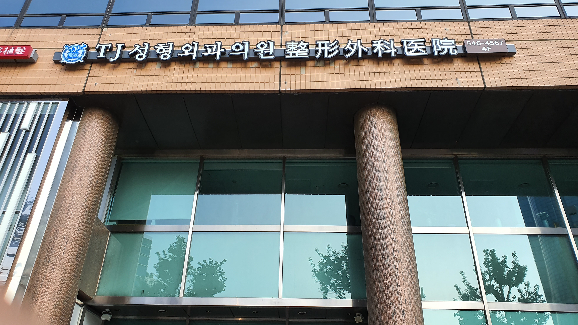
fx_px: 444
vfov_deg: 40.2
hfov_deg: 66.1
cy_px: 167
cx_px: 282
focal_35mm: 29
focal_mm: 4.3
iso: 50
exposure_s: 1/445
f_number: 2.4
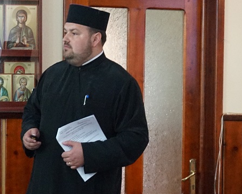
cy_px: 167
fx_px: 910
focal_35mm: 127
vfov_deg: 12.1
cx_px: -12
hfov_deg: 14.8
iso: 3200
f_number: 5
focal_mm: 34
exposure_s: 1/25
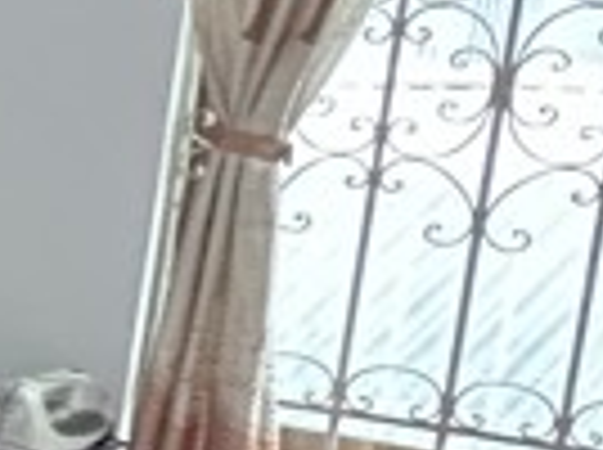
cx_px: -1174
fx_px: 1861
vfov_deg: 13.8
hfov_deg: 11.4
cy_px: 297
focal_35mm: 107
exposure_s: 1/50
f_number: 2.2
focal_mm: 2.22
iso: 1000
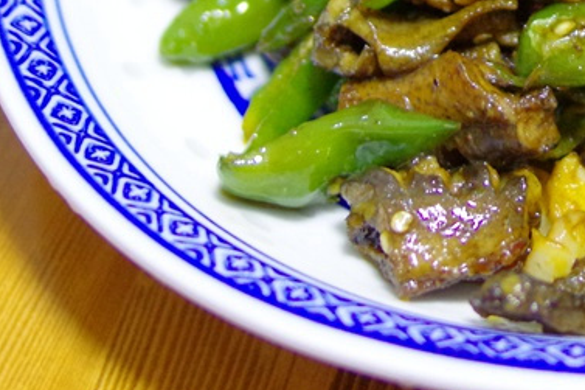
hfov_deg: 16.5
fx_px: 1982
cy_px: -92
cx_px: 576
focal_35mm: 122
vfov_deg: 11.0
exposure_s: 1/100
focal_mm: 31
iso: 3200
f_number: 2.2
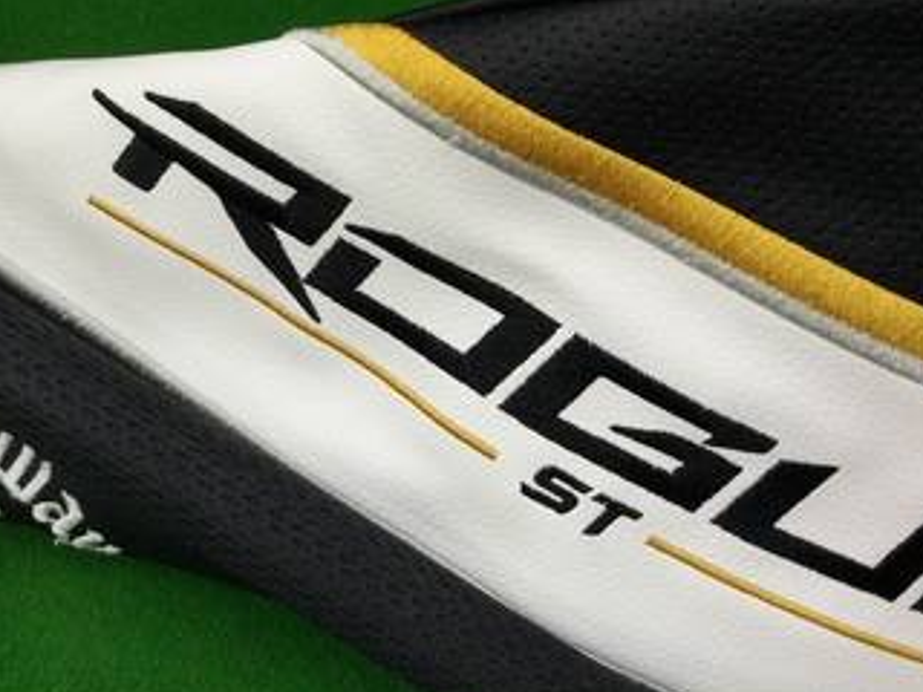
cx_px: 389
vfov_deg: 23.6
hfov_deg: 31.1
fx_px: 1653
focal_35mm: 62
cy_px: 453
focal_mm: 3.3
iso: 32
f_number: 2.4
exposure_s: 1/30
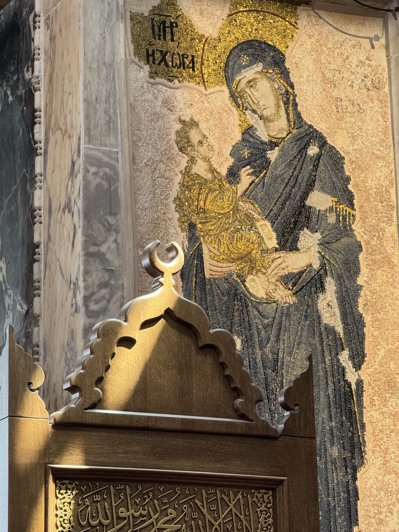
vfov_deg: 16.4
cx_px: 200
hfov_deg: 12.3
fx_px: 1844
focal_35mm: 120
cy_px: 266
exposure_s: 1/60
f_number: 2.8
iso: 250
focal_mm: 15.66
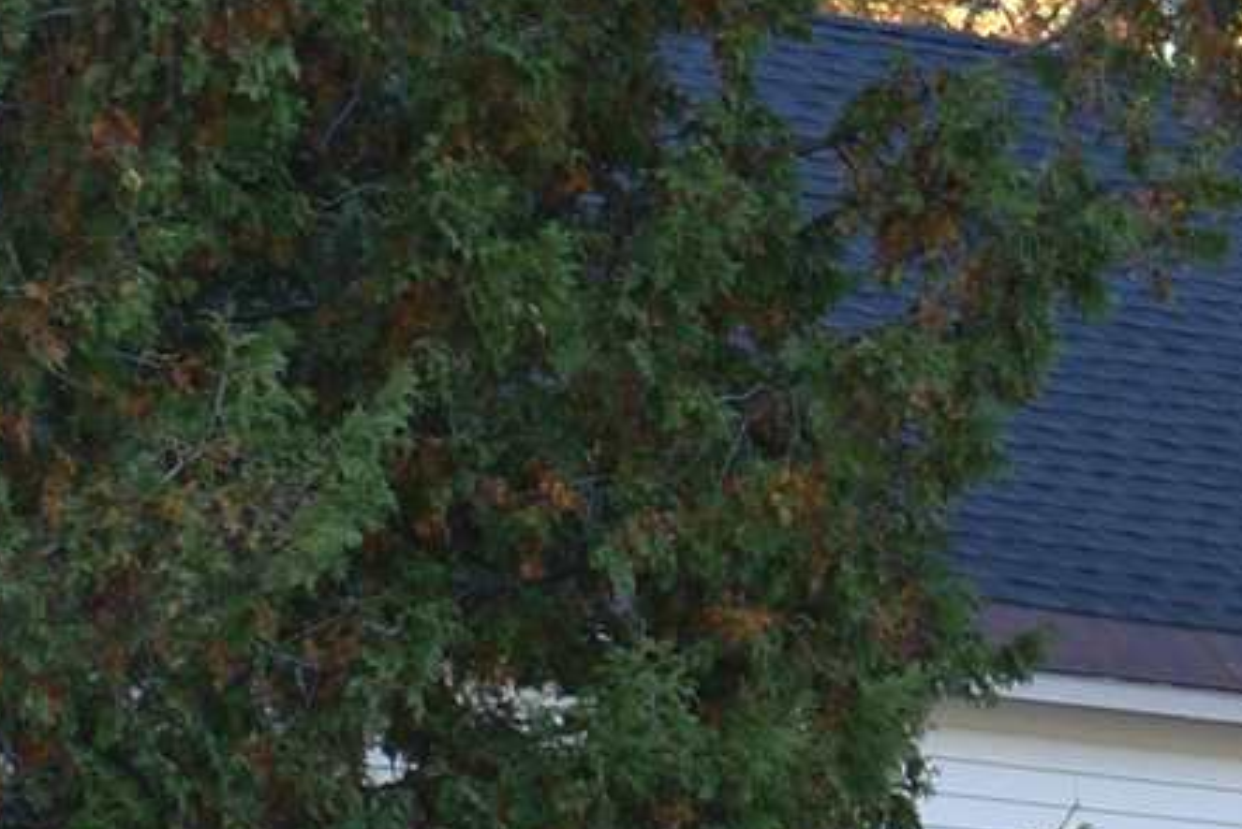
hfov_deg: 7.3
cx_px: 857
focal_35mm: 281
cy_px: 236
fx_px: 9714
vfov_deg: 4.9
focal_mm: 27
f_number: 5.6
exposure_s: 1/125
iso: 100
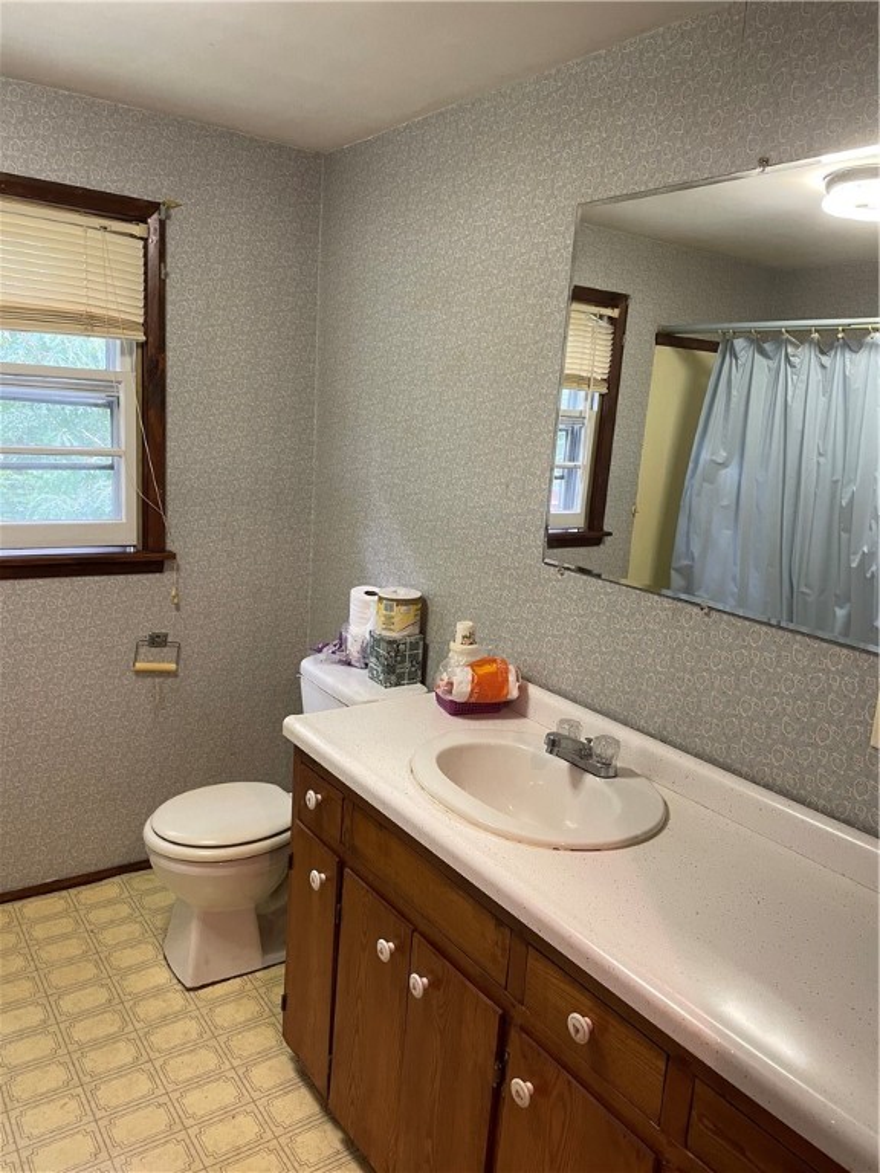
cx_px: 440
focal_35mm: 26
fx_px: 881
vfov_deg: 67.3
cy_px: 586
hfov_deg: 53.1
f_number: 1.6
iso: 160
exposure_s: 1/60
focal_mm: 4.2
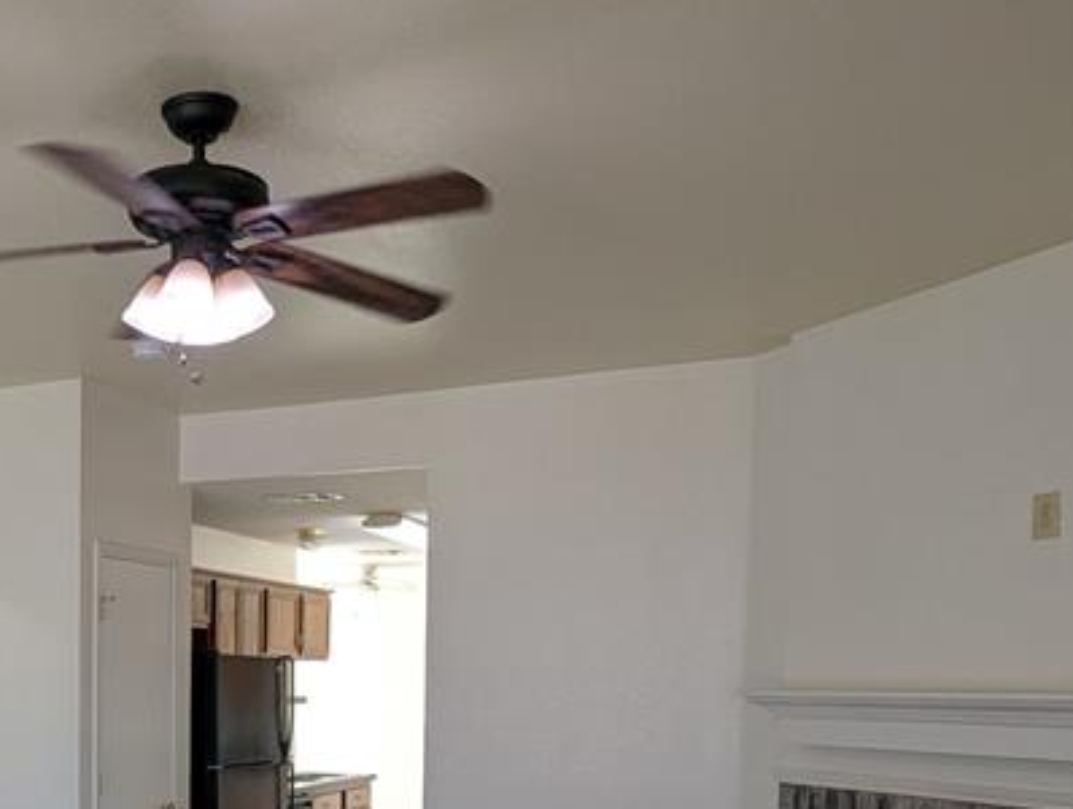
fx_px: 1273
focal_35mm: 41
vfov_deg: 33.1
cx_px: 159
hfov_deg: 42.8
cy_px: 752
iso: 85
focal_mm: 2.35
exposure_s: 1/120
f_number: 2.2
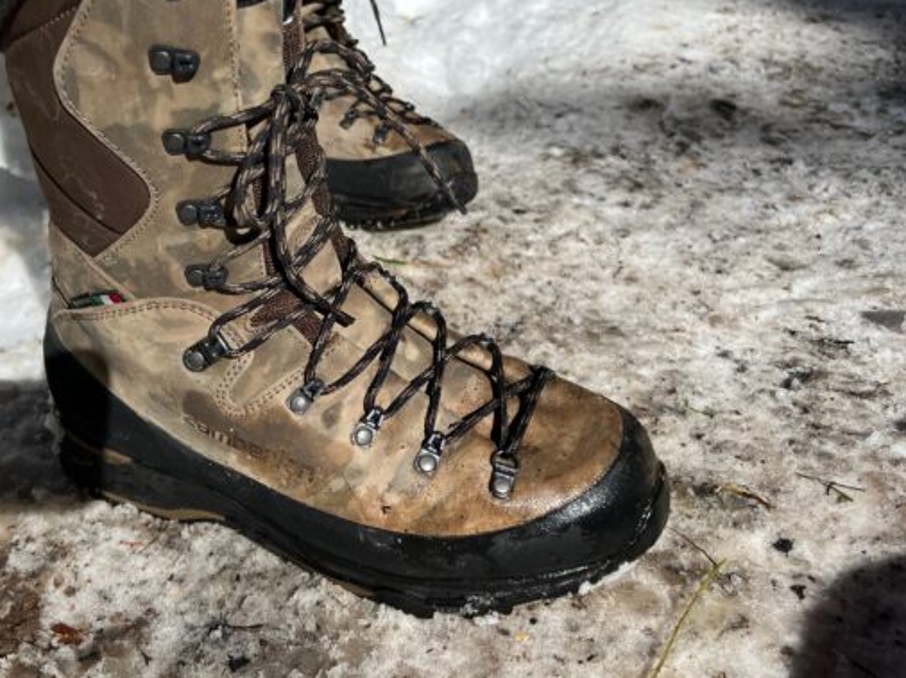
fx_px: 942
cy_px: 294
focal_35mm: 36
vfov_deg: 39.6
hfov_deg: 50.8
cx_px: 331
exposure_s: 1/9434
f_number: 1.5
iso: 50
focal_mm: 5.7
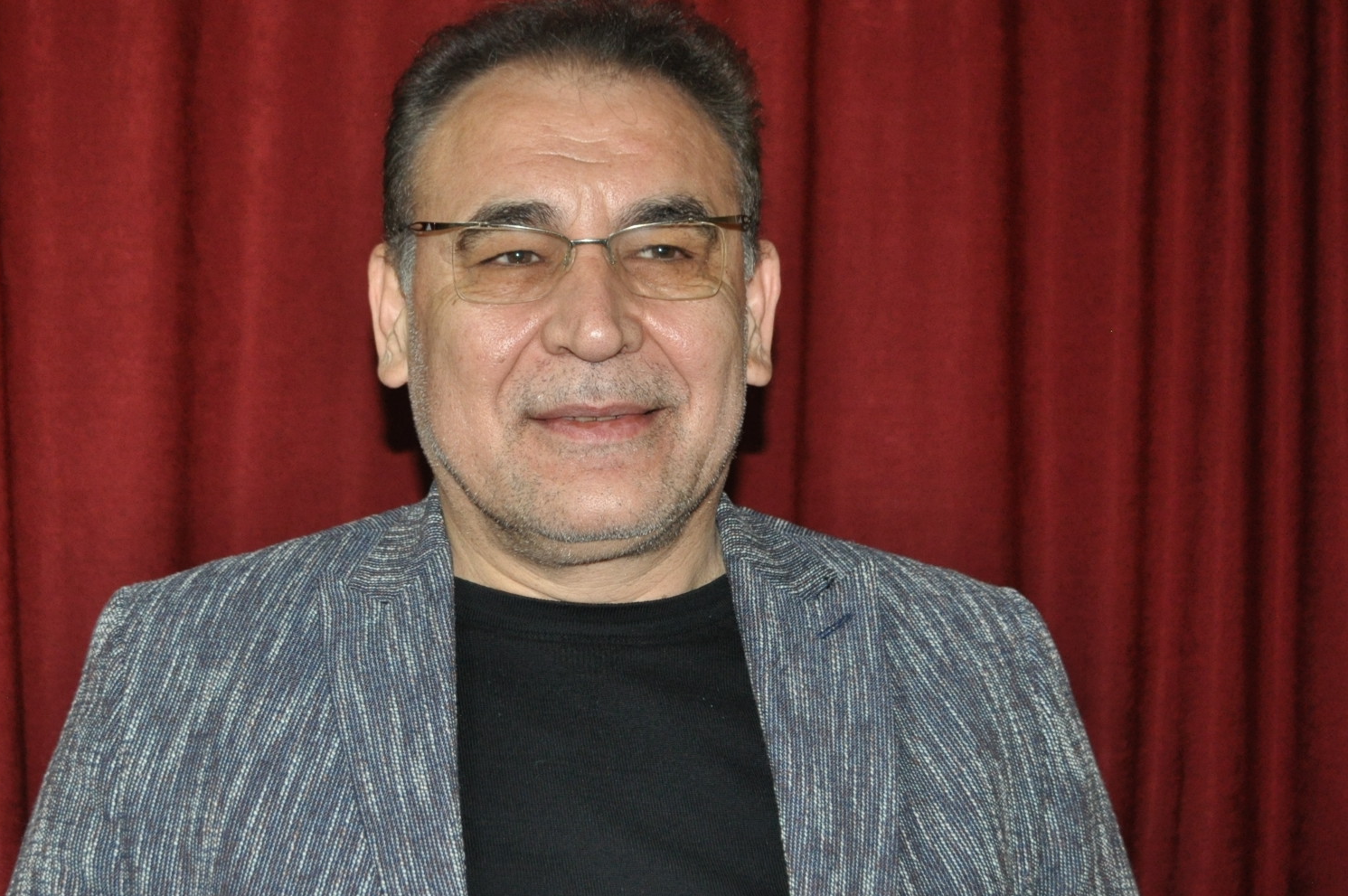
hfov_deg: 29.2
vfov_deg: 19.7
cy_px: 550
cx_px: 596
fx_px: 2581
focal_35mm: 69
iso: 800
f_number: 4.8
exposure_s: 1/60
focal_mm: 32
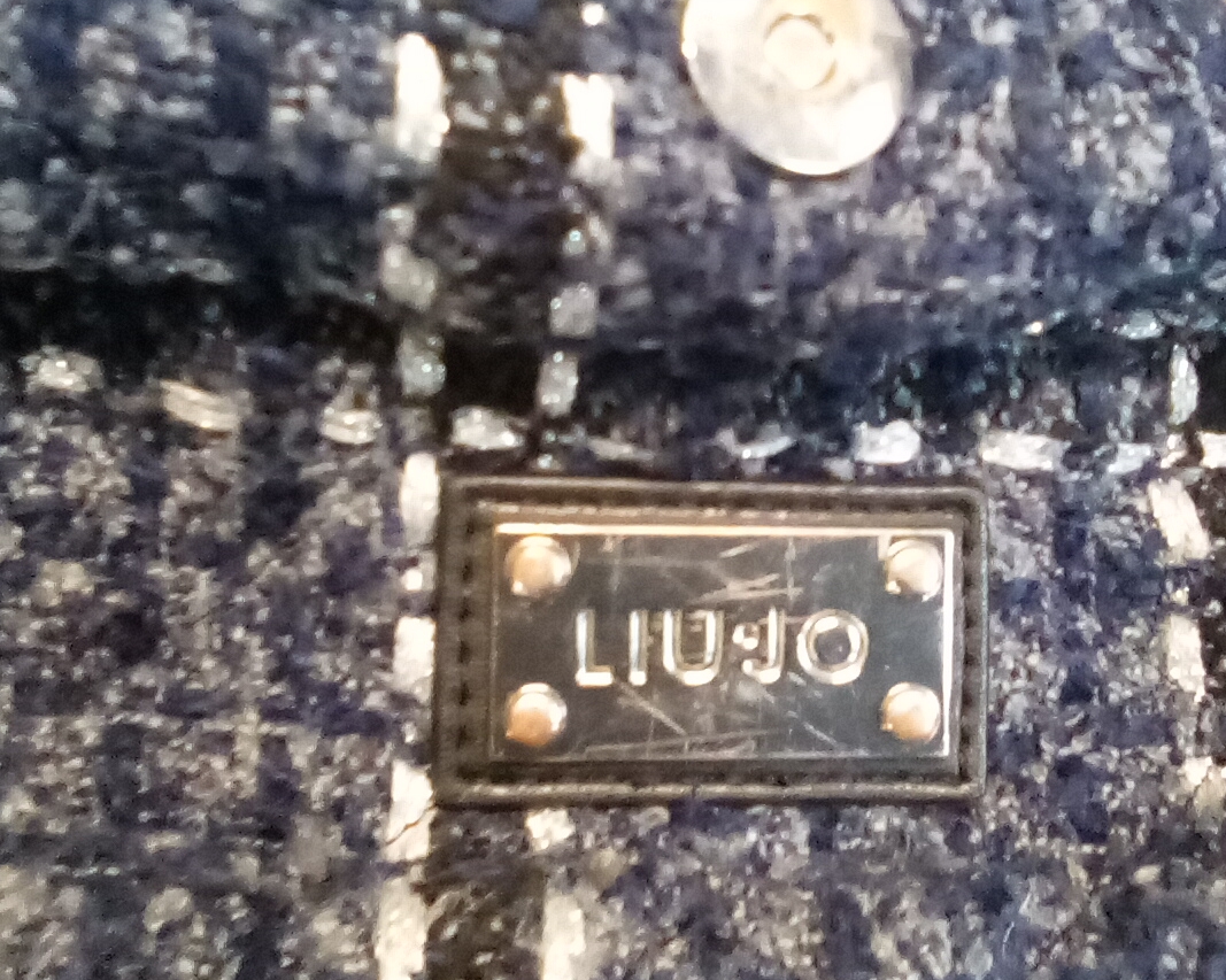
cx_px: 653
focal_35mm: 41
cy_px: 470
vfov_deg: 36.5
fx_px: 1487
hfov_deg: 44.8
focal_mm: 2.27
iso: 396
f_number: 2.2
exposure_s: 1/20
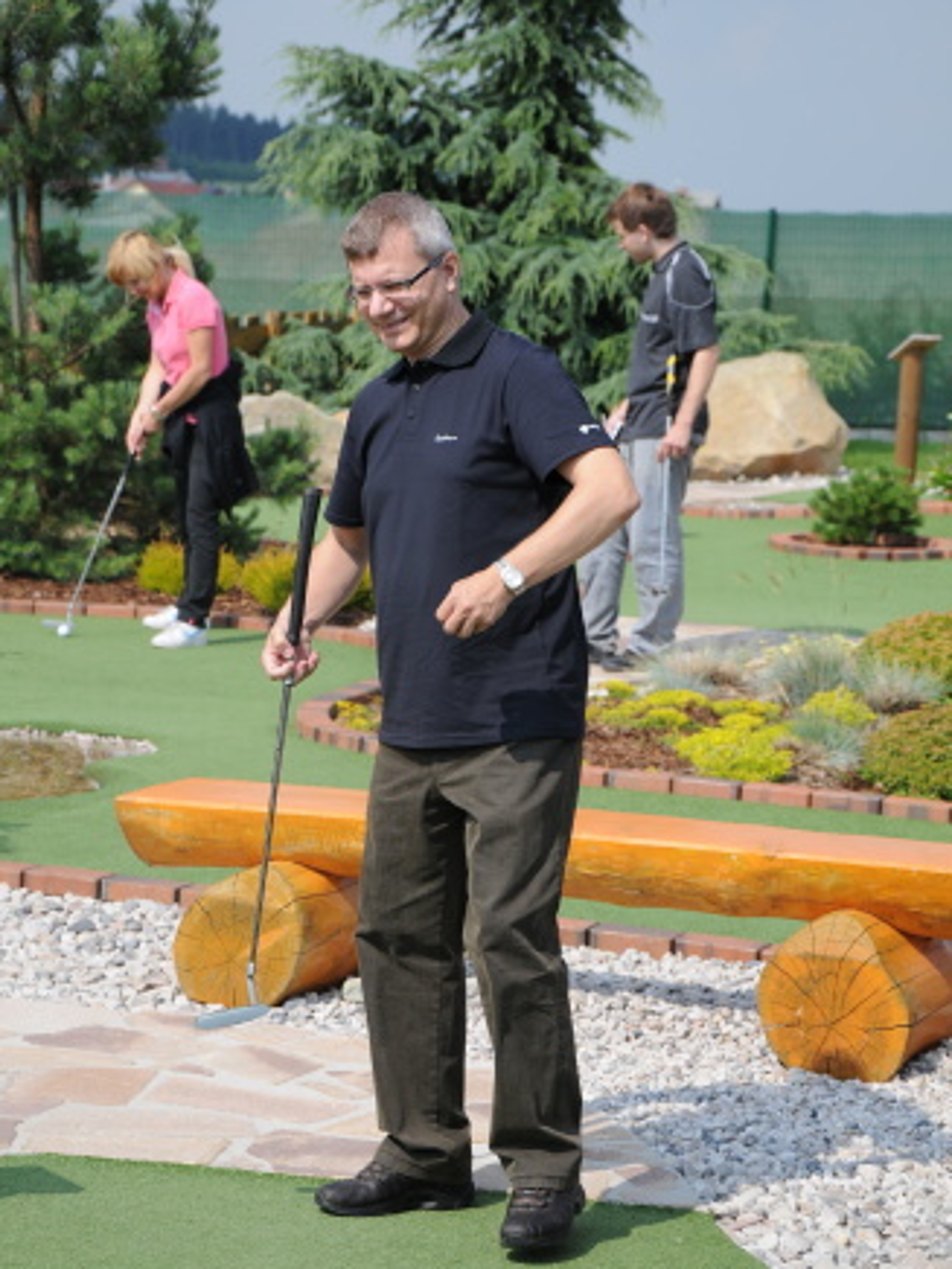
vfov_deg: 18.0
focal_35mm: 109
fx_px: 3997
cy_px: 632
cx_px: 475
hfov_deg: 13.6
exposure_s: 1/640
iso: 200
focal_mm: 66
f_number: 7.1
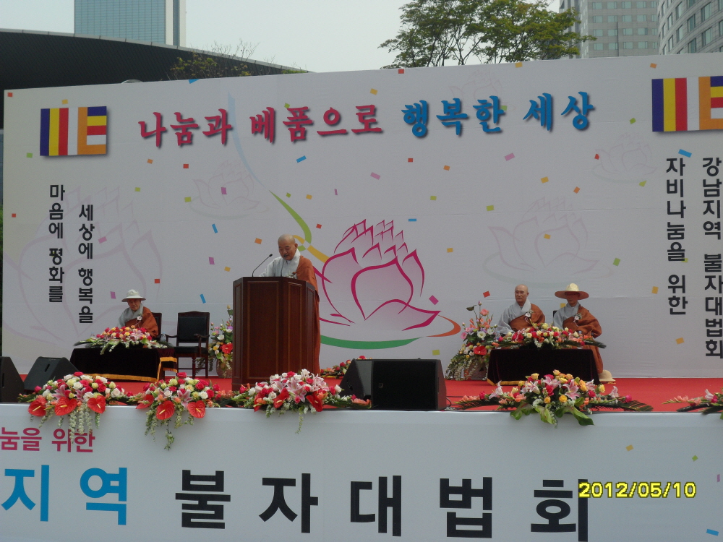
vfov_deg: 28.0
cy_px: 271
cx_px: 362
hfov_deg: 36.8
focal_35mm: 52
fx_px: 1086
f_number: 5
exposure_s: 1/500
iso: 80
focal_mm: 9.3
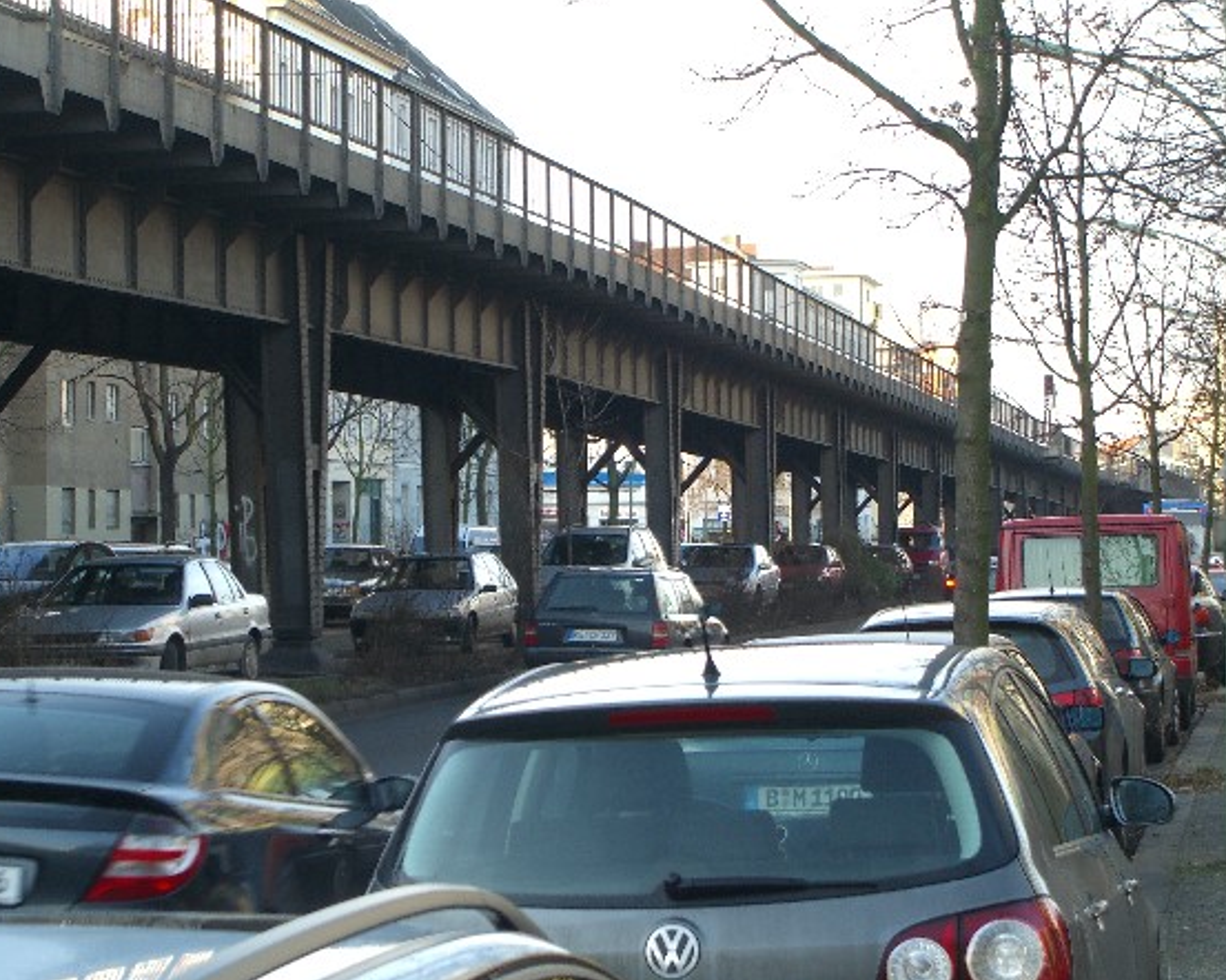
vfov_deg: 14.9
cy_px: 499
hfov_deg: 18.6
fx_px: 3736
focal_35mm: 103
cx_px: 652
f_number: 4.8
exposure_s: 1/100
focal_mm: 19.7
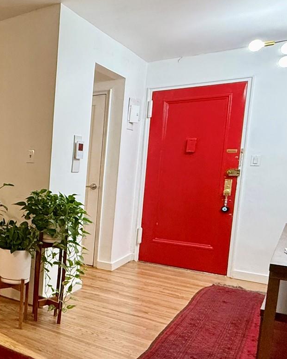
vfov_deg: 50.1
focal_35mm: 36
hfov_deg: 30.3
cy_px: 203
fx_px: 382
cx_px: -107
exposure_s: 1/60
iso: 320
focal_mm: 2.22
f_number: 2.2
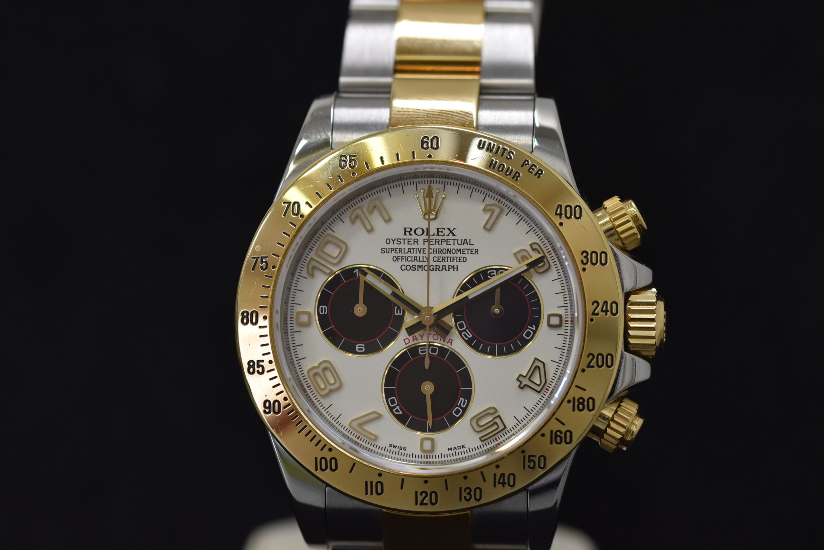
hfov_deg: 15.2
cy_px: 275
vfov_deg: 10.2
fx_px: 3092
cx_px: 412
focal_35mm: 135
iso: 640
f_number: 5.6
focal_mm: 90
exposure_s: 1/125
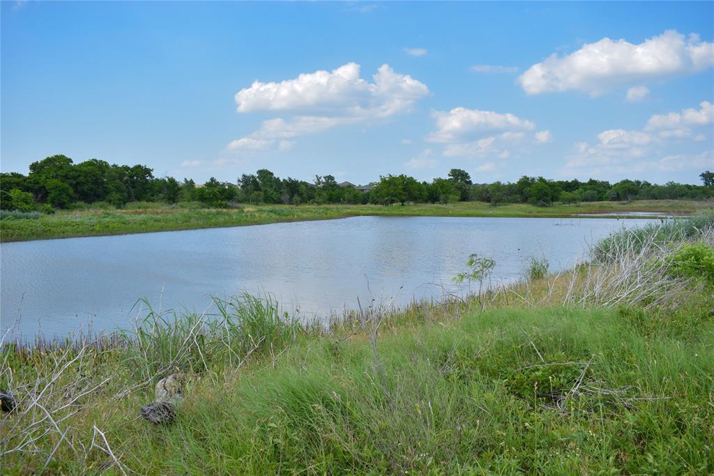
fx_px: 625
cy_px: 238
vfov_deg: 41.7
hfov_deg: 59.5
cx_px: 357
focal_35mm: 32
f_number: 5.6
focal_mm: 21
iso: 400
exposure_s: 1/1250
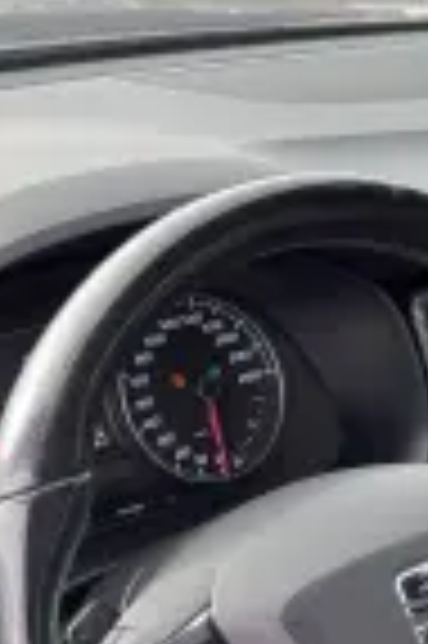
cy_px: 599
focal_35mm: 63
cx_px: 428
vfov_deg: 30.3
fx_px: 1126
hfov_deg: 20.8
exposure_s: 1/121
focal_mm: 6.76
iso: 64
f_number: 1.78
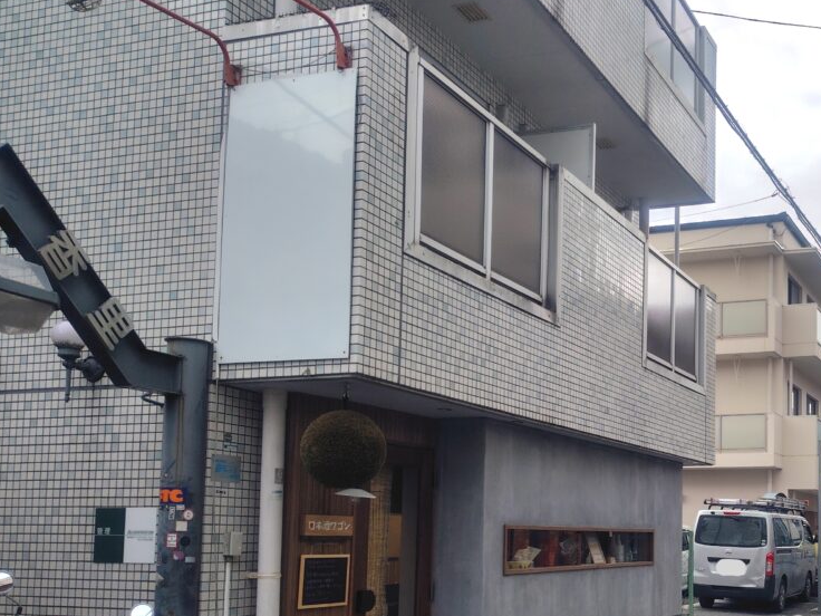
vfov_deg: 35.1
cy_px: 472
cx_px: 711
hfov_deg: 43.5
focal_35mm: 40
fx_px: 949
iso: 50
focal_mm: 5.6
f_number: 1.9
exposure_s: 1/743
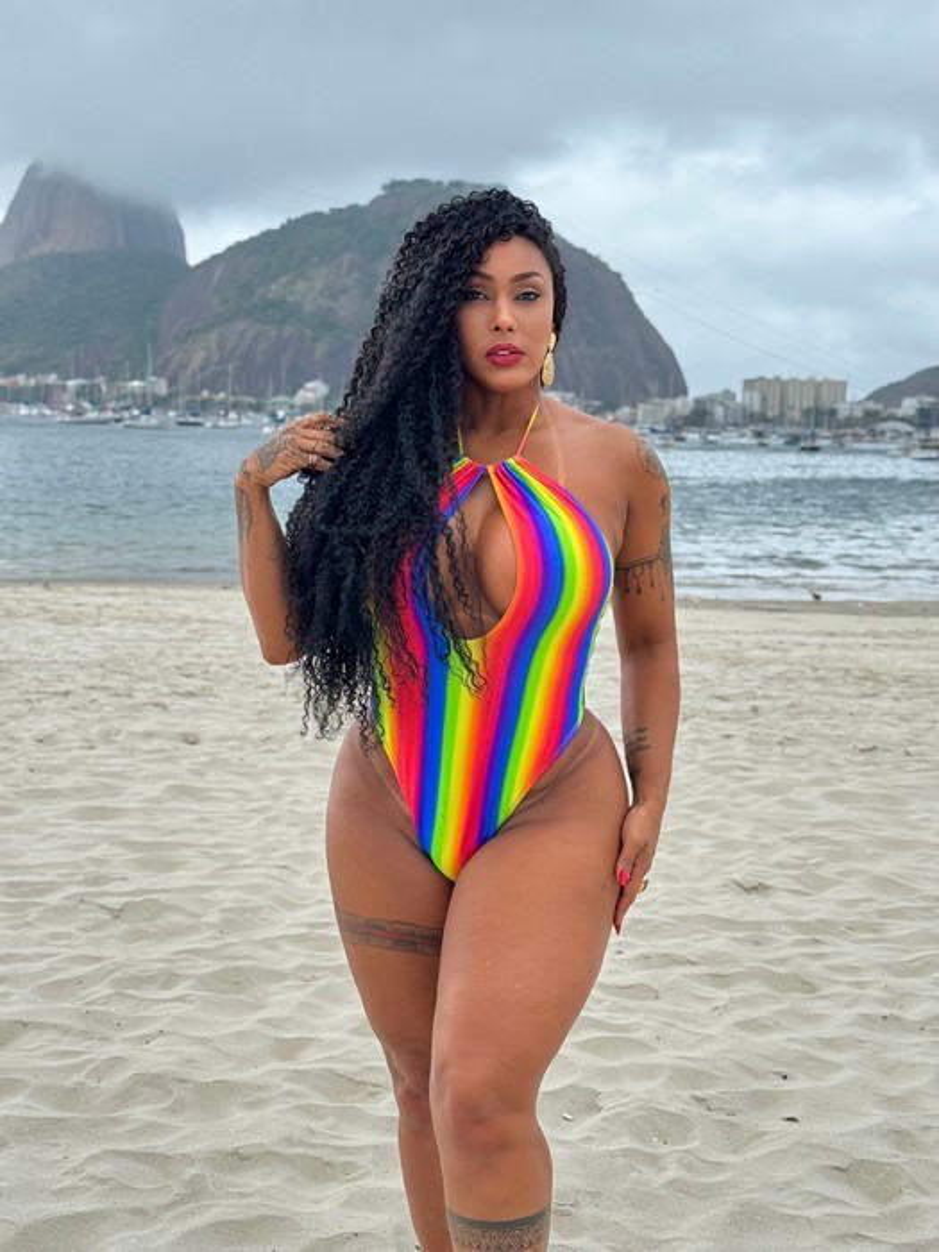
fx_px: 1736
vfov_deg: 39.7
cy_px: 626
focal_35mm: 48
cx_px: 470
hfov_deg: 30.3
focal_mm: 6.76
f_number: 1.78
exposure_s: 1/678
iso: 64
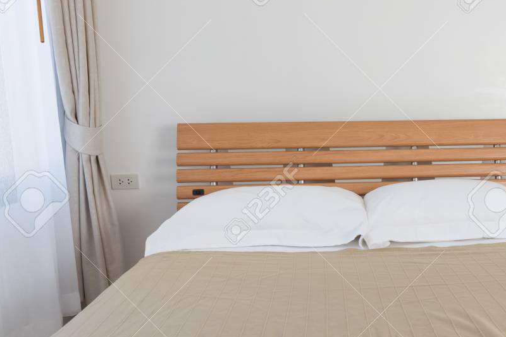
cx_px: 380
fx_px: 548
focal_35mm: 39
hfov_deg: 47.7
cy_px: 178
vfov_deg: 34.2
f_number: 8
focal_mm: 24
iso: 64
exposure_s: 1/15
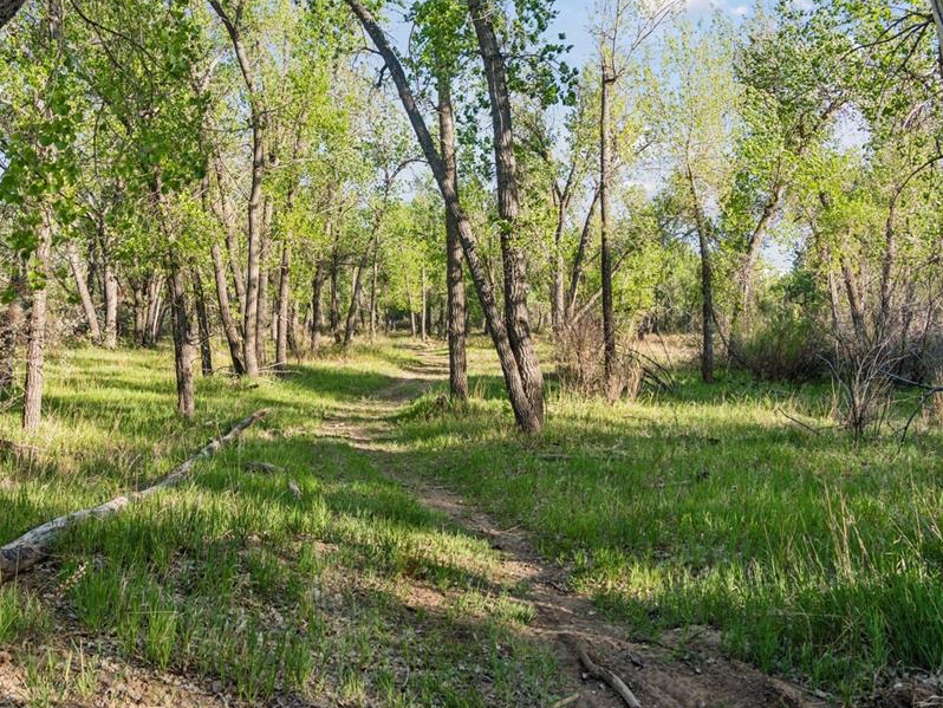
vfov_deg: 38.6
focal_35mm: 37
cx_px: 388
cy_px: 310
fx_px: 1008
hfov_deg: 49.9
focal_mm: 30
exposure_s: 1/500
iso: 400
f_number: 6.3
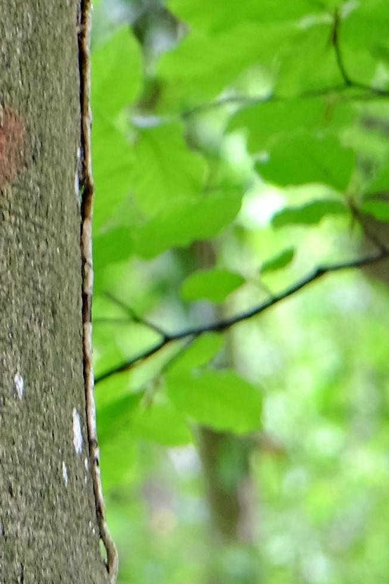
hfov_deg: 3.3
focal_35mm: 413
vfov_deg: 4.9
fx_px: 6694
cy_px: 1264
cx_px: -525
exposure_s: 1/6
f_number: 4
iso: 200
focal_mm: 55
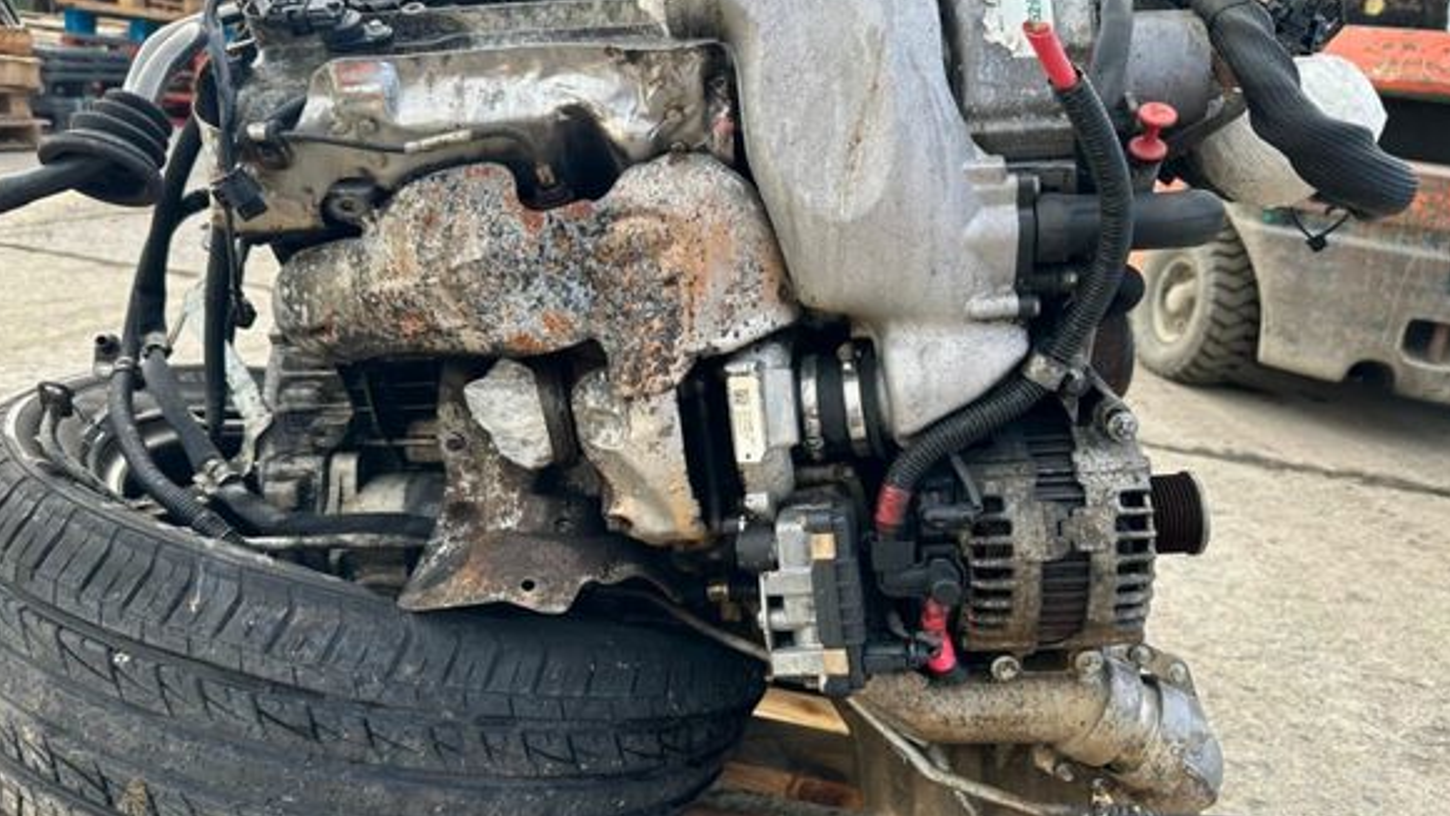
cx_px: 734
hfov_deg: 69.9
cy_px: 384
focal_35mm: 27
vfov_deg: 42.9
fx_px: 1038
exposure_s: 1/619
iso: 80
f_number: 1.78
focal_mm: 6.86
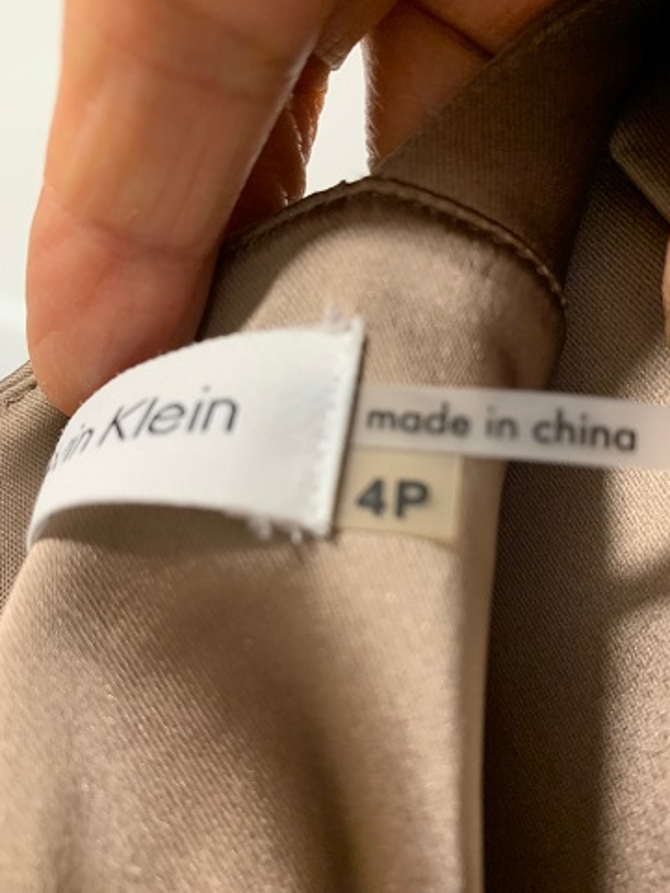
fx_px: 696
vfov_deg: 65.3
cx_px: 341
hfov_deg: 51.4
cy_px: 457
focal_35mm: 27
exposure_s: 1/50
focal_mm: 4.25
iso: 200
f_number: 1.8
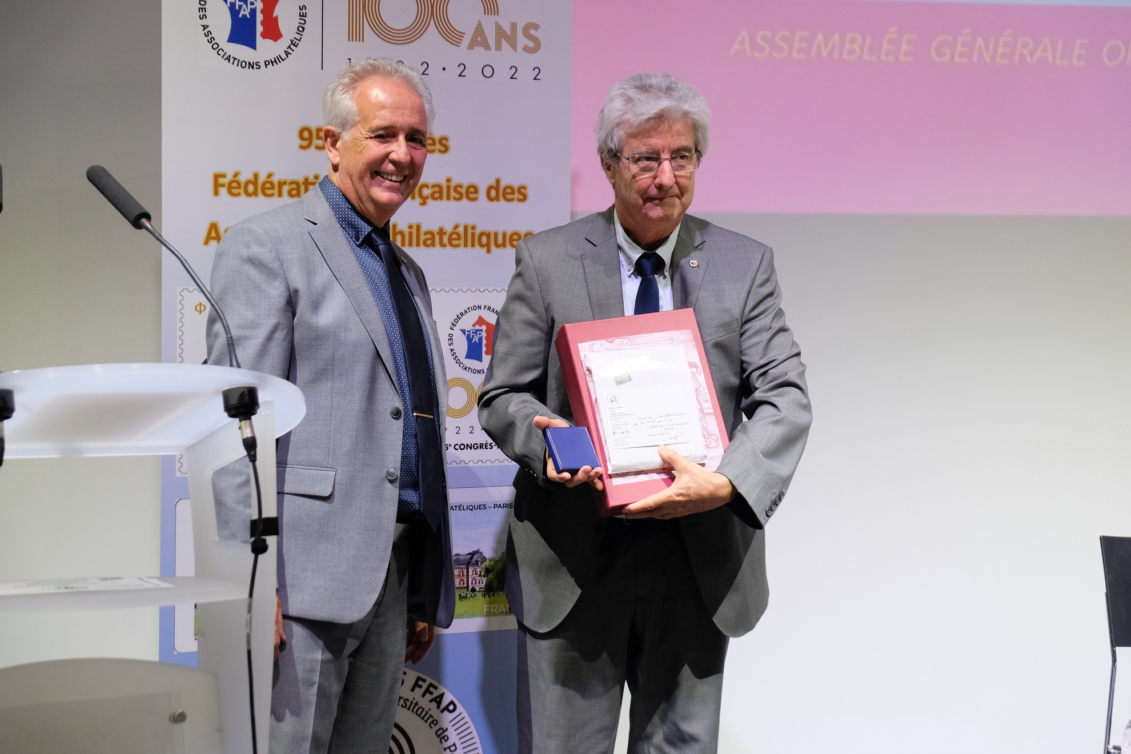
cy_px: 377
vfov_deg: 20.6
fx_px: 2073
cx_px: 566
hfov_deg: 30.5
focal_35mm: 66
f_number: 4.7
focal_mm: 43.9
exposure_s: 1/80
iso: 1600
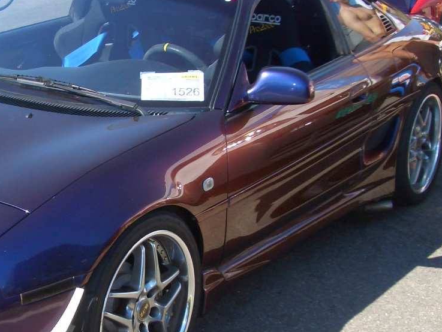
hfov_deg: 25.0
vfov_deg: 19.4
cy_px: 203
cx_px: 61
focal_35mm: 76
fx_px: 971
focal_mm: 5.8
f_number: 4.3
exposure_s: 1/200
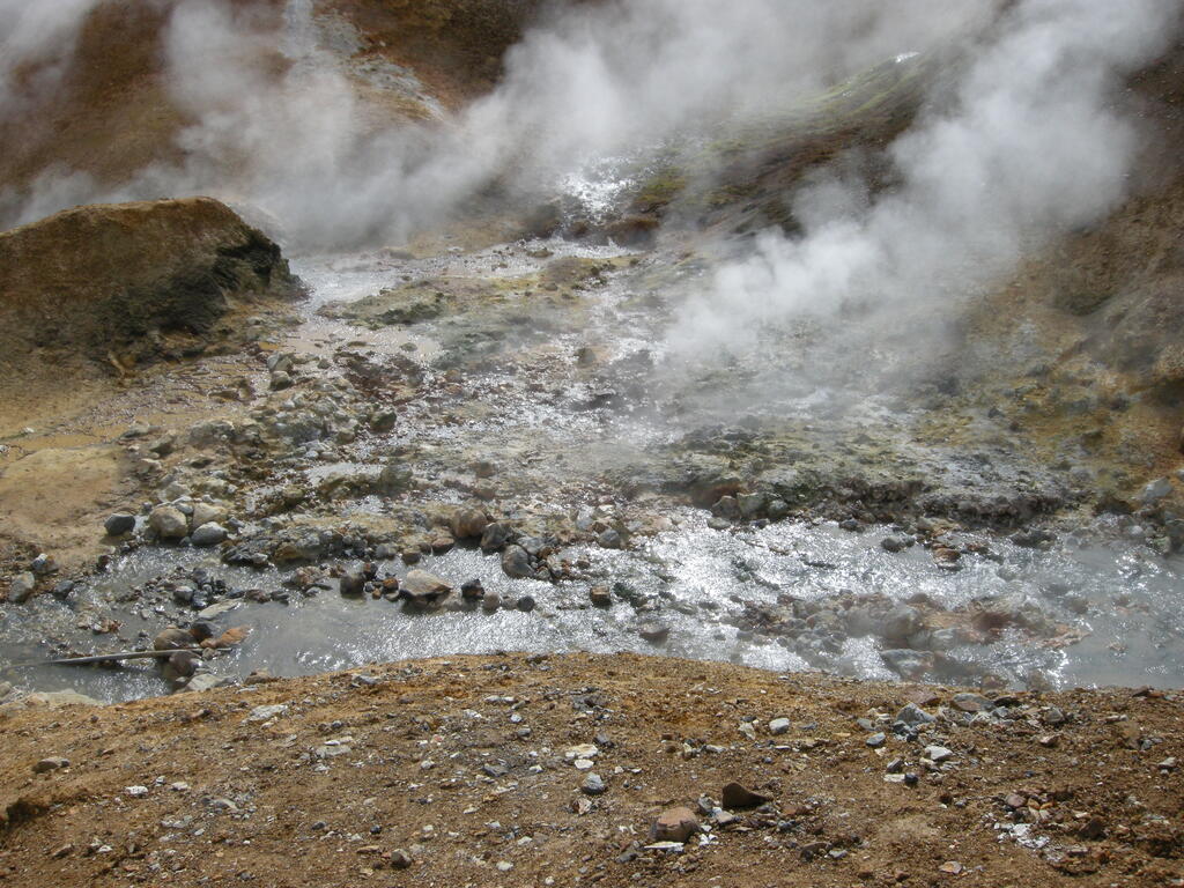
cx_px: 592
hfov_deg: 52.6
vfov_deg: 40.7
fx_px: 1197
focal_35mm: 35
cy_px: 444
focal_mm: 7.5
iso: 100
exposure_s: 1/350
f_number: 6.8
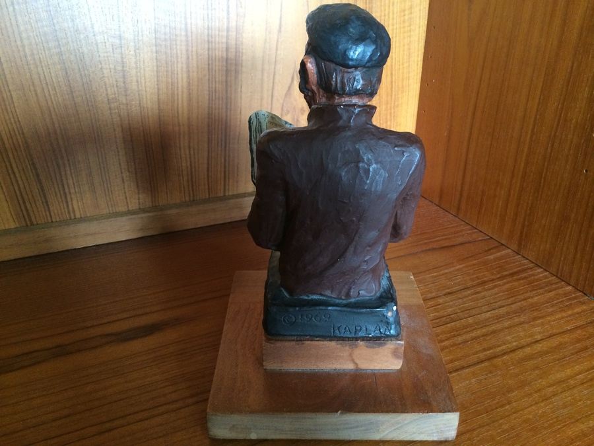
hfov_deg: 60.0
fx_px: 515
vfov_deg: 46.8
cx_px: 297
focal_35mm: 30
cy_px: 223
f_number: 2.2
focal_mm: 4.12
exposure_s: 1/30
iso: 250
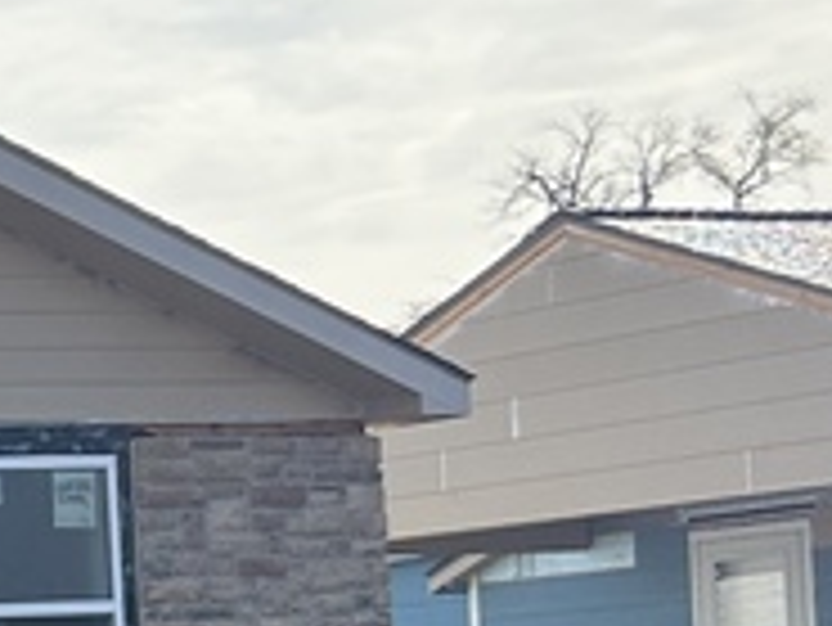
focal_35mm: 144
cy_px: 793
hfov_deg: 11.6
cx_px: -1079
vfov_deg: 10.1
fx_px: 3463
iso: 50
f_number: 1.5
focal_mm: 5.7
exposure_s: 1/4831
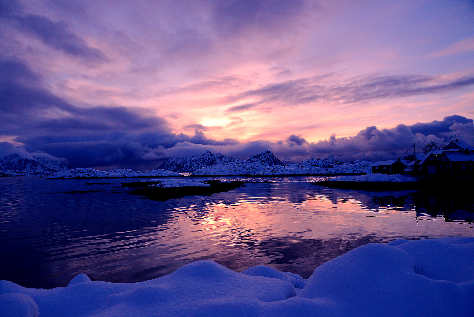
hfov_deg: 73.7
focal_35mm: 24
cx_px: 237
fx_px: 316
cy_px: 158
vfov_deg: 53.2
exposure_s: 1/800
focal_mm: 24
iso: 400
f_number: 5.6
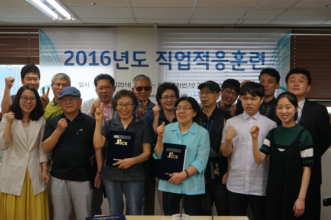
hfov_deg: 41.9
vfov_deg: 28.6
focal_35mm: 47
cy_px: 110
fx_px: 432
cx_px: 166
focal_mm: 47
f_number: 4.5
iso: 1000
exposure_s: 1/160
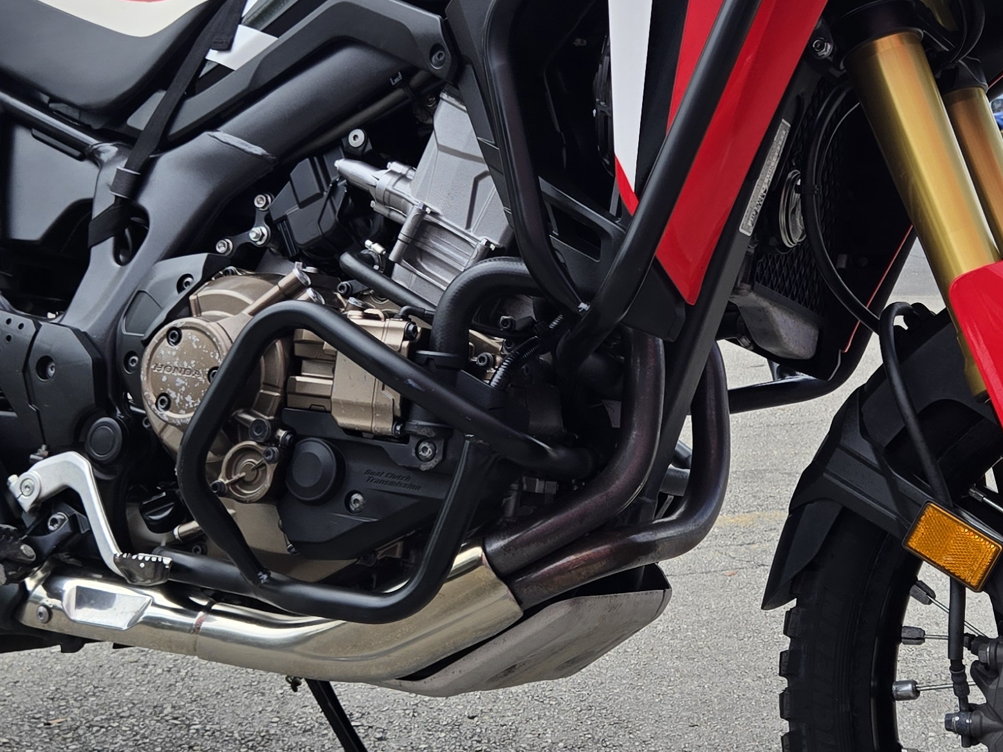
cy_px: 302
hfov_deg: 32.7
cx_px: 569
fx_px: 1709
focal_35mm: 59
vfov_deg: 24.8
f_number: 1.8
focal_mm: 5.4
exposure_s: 1/1050
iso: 25
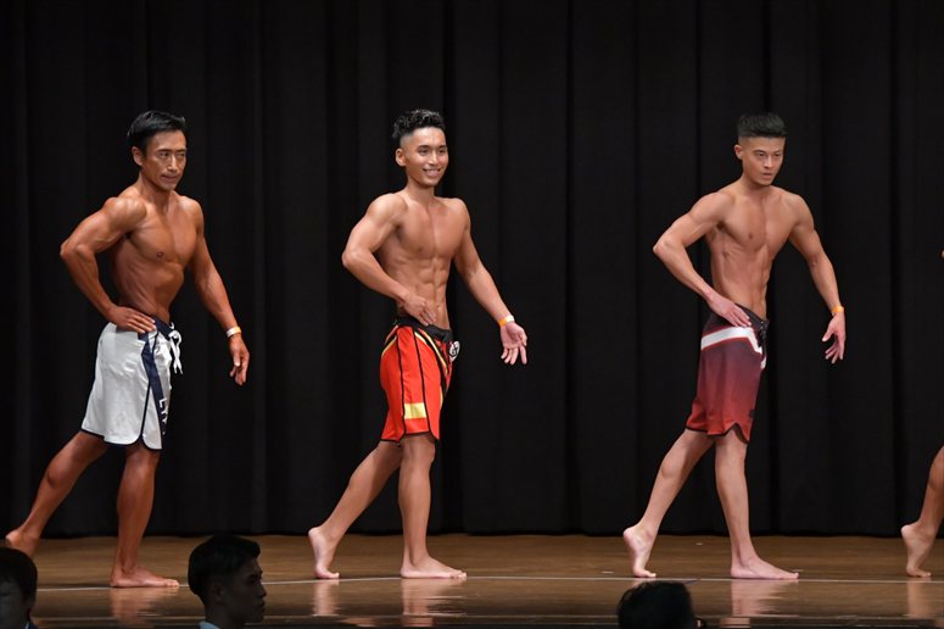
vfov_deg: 6.3
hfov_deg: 9.5
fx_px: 5688
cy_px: 314
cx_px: 472
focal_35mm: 217
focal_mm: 145
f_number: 5.6
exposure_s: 1/400
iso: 5000
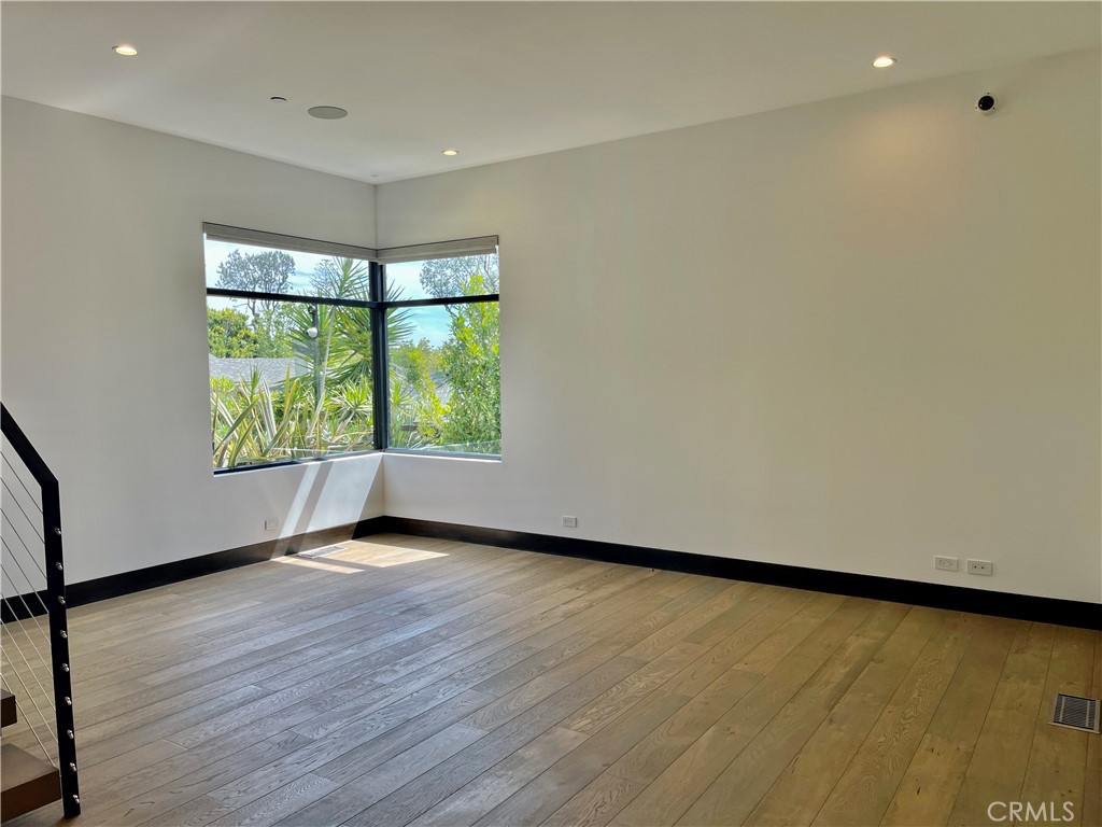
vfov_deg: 54.9
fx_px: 796
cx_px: 551
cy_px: 414
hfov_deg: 69.4
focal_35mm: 25
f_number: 1.6
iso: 32
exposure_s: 1/424
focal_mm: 5.1
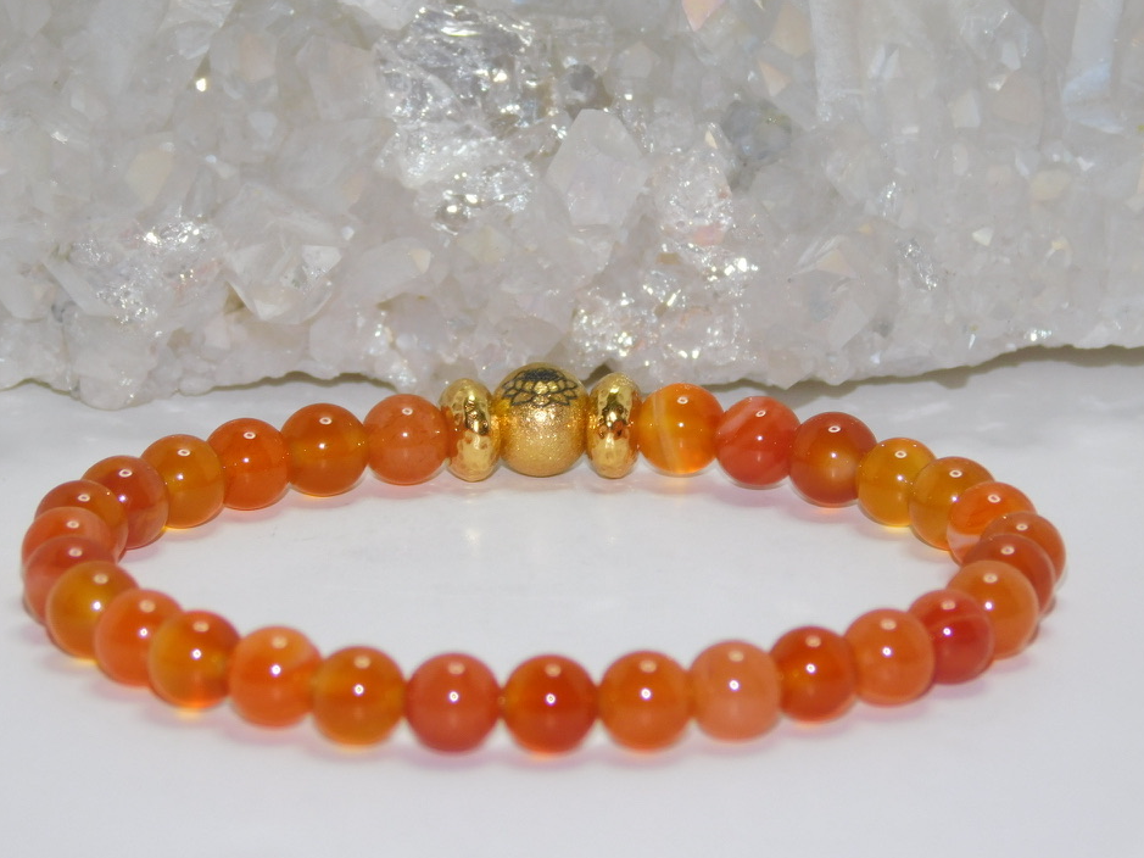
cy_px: 418
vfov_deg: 5.9
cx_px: 537
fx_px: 8360
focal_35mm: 253
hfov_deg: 7.8
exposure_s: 1/60
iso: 200
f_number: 5.6
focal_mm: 41.3
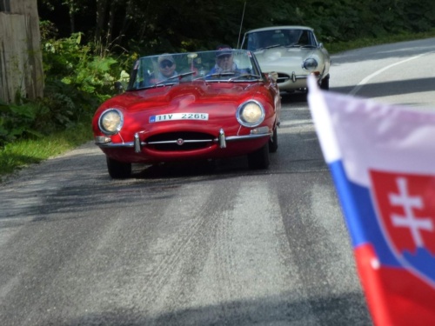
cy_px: 163
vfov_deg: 9.6
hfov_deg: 12.7
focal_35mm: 155
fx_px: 1948
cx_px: 218
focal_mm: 27.7
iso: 160
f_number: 5.3
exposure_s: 1/400
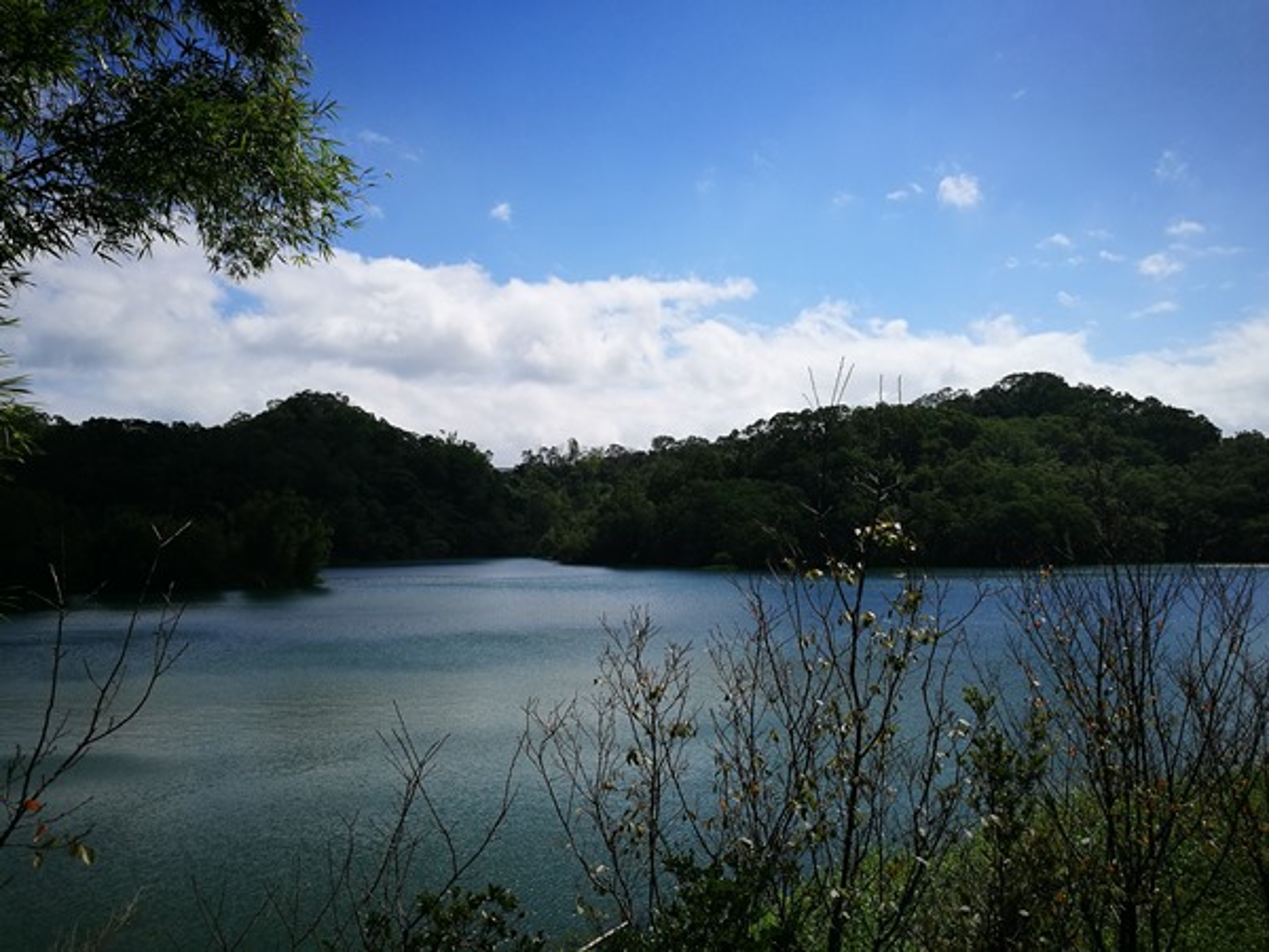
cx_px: 634
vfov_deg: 51.4
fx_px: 990
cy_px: 476
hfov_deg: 65.3
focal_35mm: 27
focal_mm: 4.5
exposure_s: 1/1499
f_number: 2.2
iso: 50
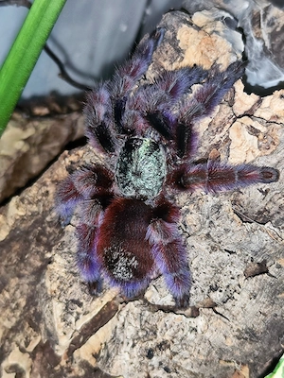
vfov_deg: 73.9
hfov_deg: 58.9
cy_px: 189
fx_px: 252
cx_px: 142
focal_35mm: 23
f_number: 1.69
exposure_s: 1/50
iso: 1443
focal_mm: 7.01
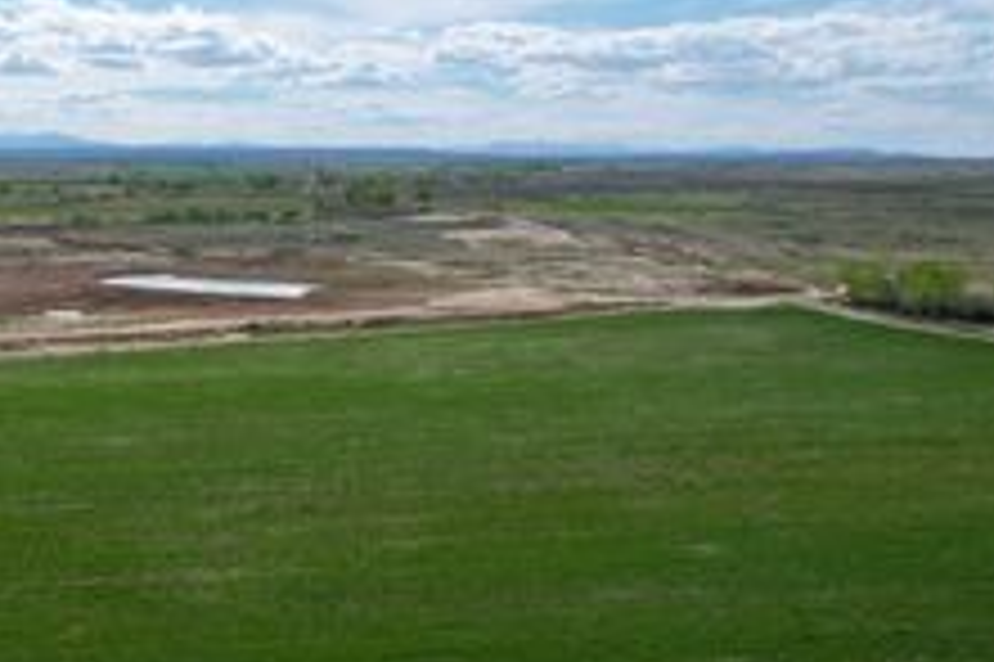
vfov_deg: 31.0
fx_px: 1186
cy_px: 241
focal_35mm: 43
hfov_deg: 41.7
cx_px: 92
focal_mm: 8.38
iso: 130
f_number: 2.8
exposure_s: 1/3200
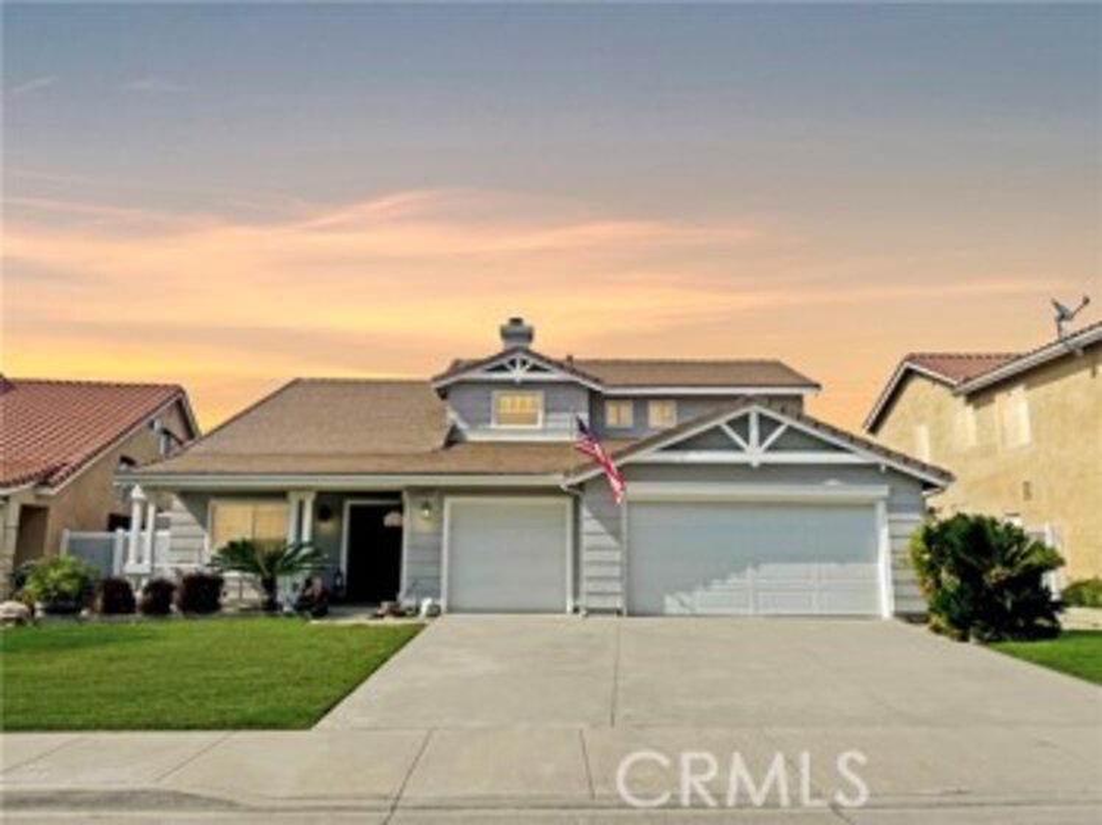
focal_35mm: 26
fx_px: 827
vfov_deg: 53.0
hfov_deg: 67.3
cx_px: 551
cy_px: 412
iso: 32
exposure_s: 1/14925
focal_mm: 4.2
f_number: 1.6
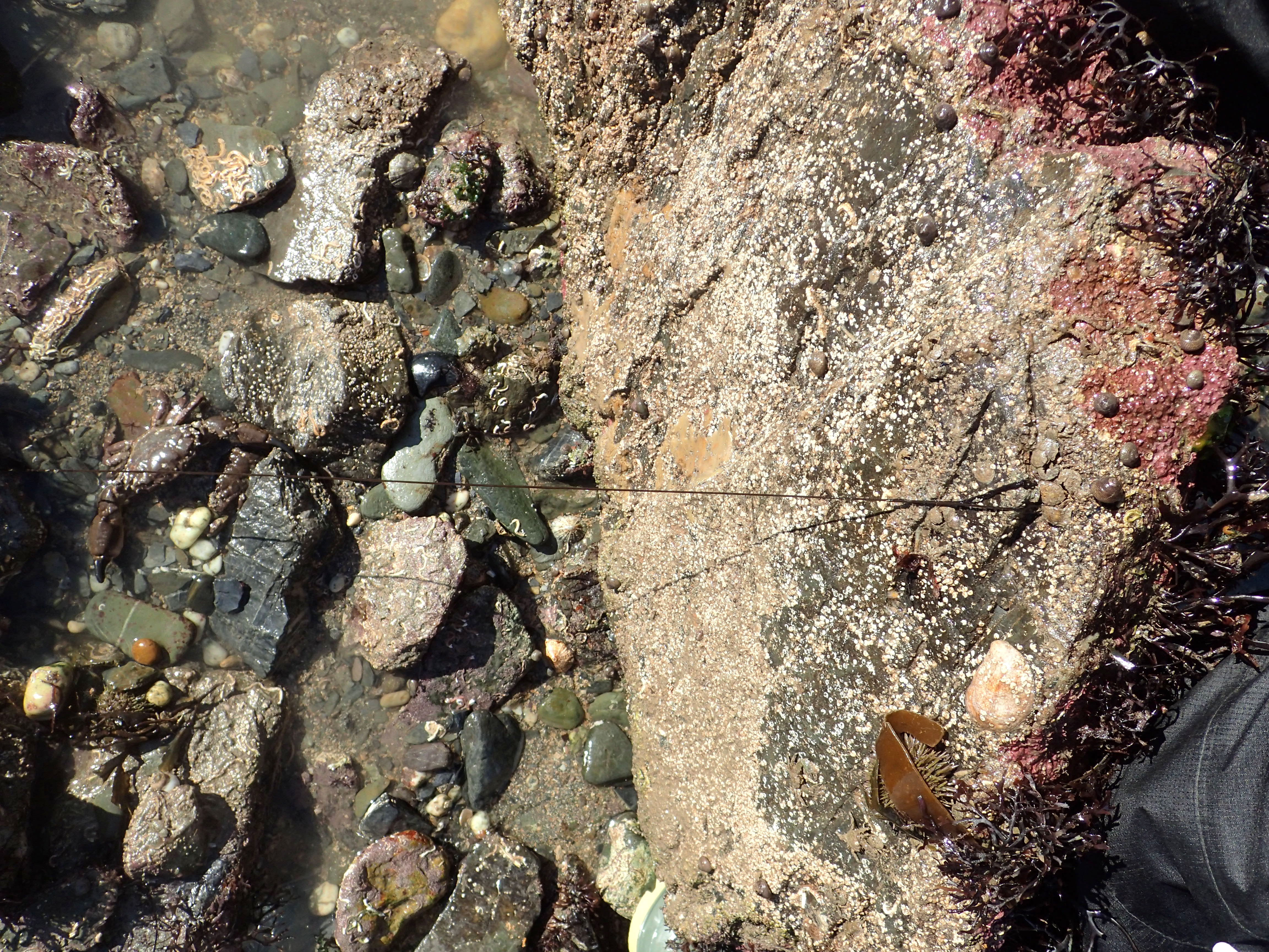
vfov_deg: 46.8
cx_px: 634
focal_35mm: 30
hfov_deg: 60.0
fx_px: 1100
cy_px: 476
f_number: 3.2
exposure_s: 1/1000
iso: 100
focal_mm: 5.5
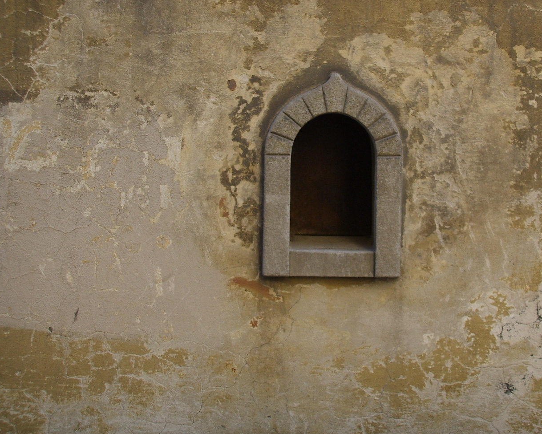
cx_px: 338
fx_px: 802
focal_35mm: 50
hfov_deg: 37.1
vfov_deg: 30.2
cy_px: 175
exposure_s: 1/90
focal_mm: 6.6
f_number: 3.5
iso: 91
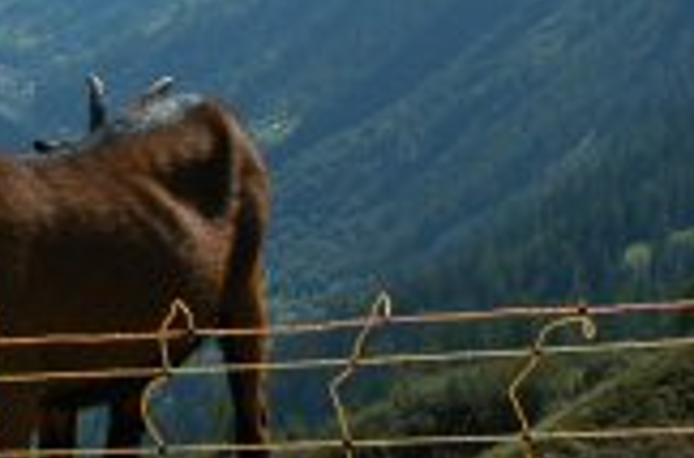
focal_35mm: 130
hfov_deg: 15.5
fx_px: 2499
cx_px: -13
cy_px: -47
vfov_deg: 10.4
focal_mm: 28
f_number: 8
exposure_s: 1/500
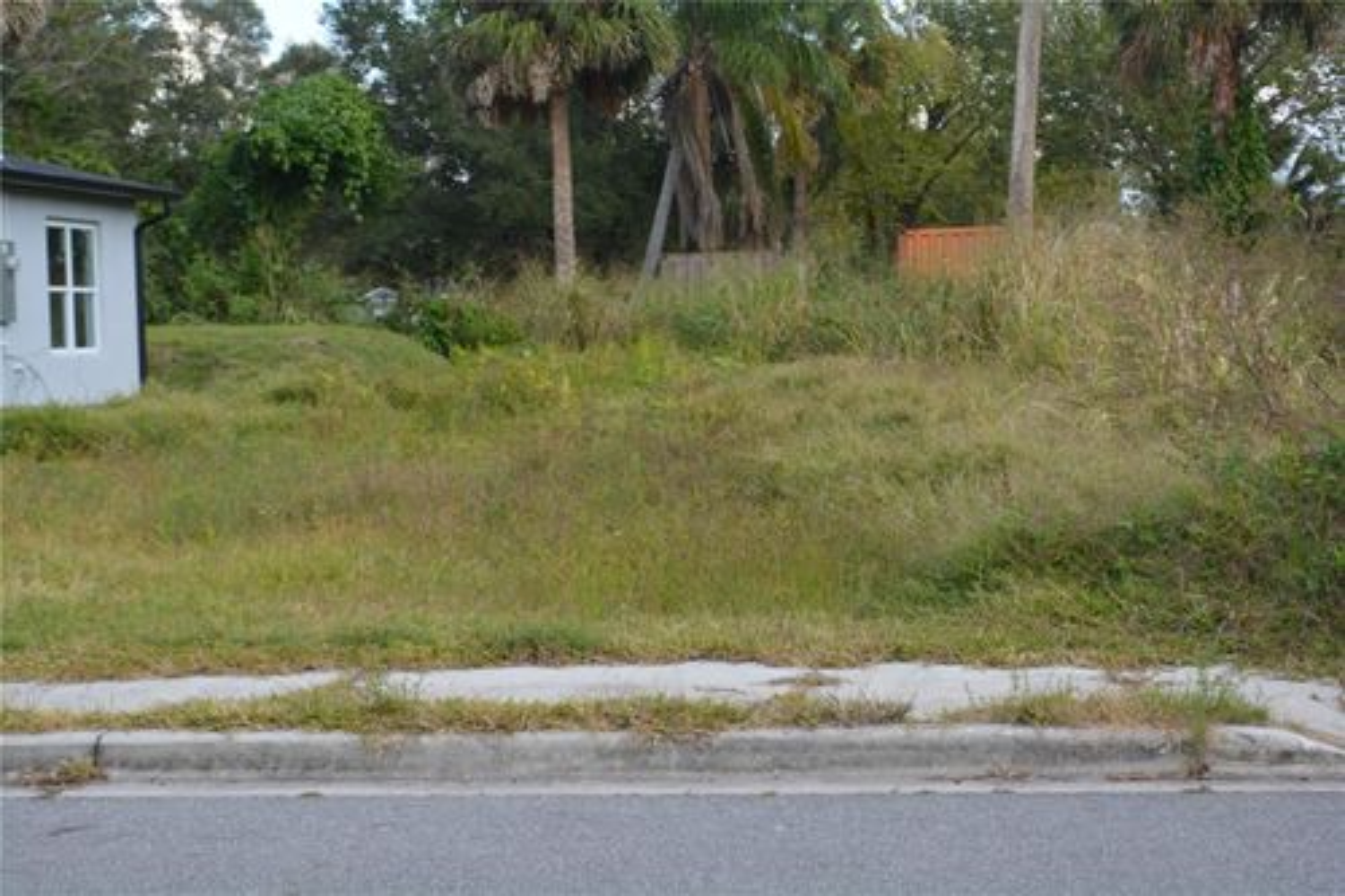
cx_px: 672
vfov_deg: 19.7
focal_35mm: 69
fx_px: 2577
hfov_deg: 29.3
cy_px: 448
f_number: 6.3
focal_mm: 46
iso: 200
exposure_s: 1/160
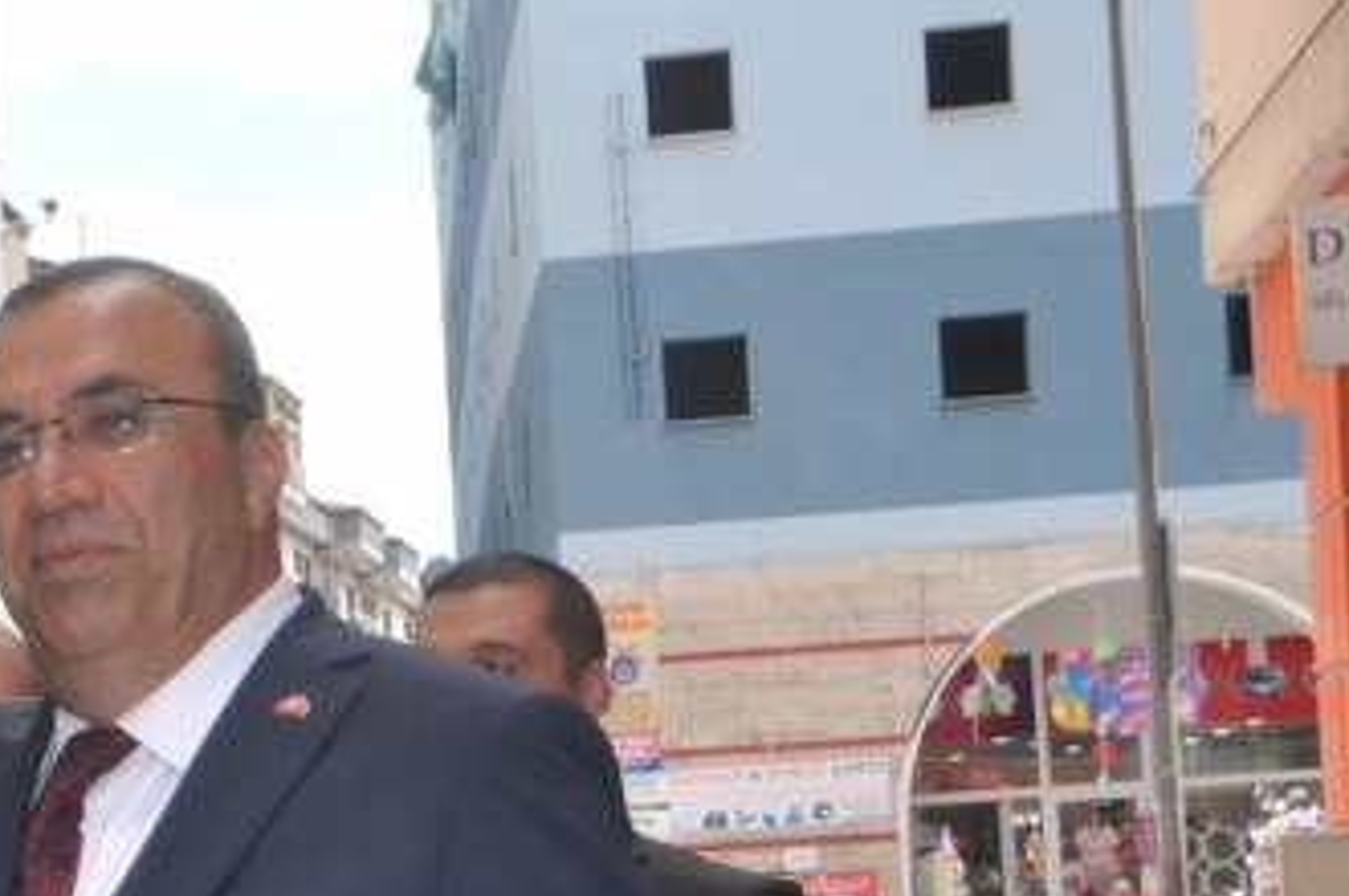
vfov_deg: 15.3
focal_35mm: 87
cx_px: -86
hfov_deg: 22.3
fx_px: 3257
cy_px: 979
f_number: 5
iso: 200
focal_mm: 24
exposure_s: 1/200
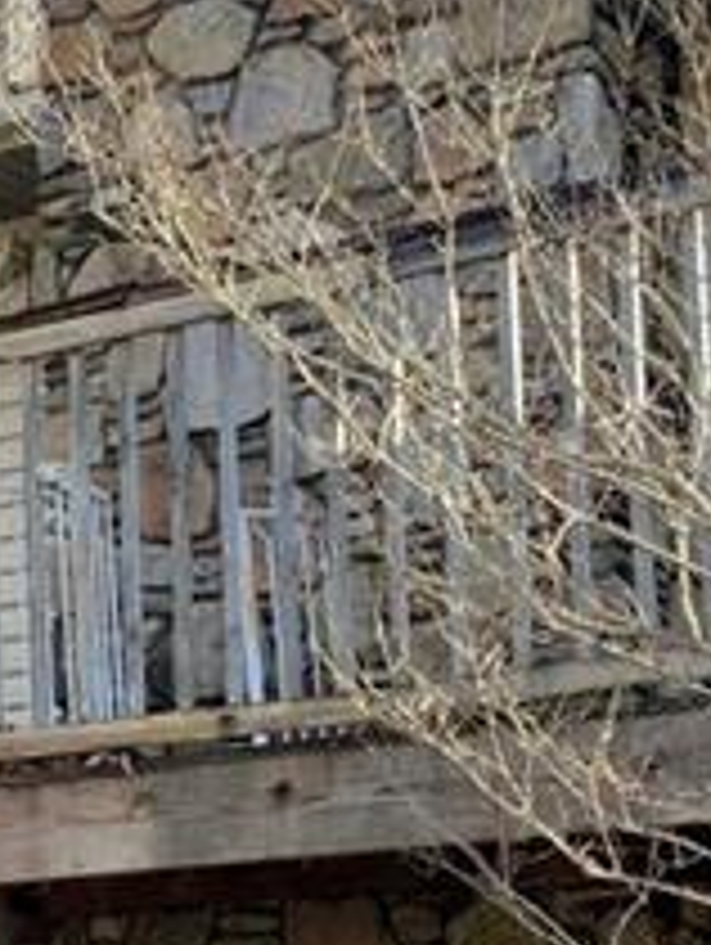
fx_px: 2596
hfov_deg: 15.3
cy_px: 828
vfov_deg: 20.3
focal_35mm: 95
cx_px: 14
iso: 25
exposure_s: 1/122
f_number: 1.8
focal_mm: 4.25
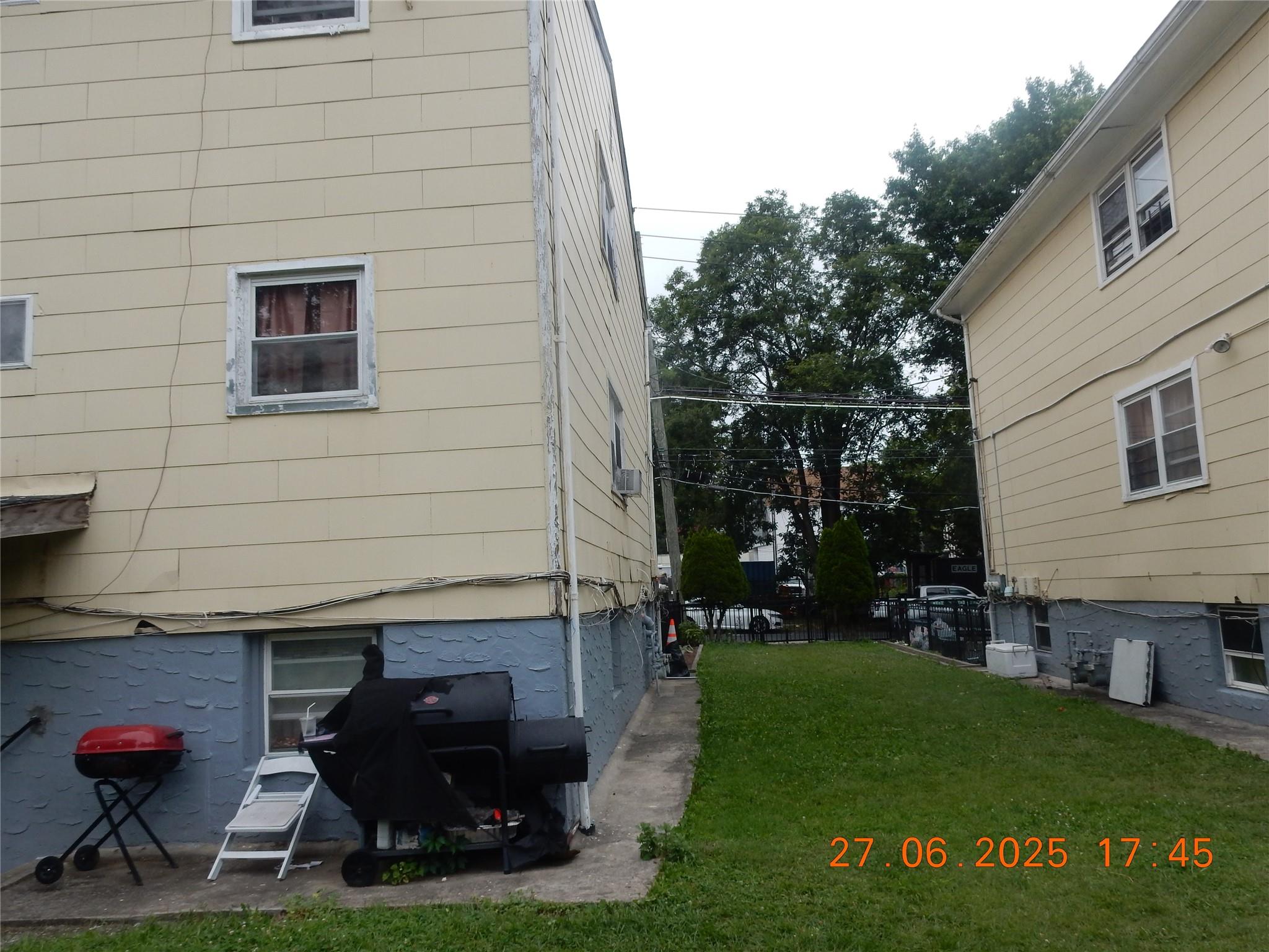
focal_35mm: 25
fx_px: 916
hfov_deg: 69.4
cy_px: 476
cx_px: 634
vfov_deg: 54.9
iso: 125
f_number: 4.5
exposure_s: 1/100
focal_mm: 4.5
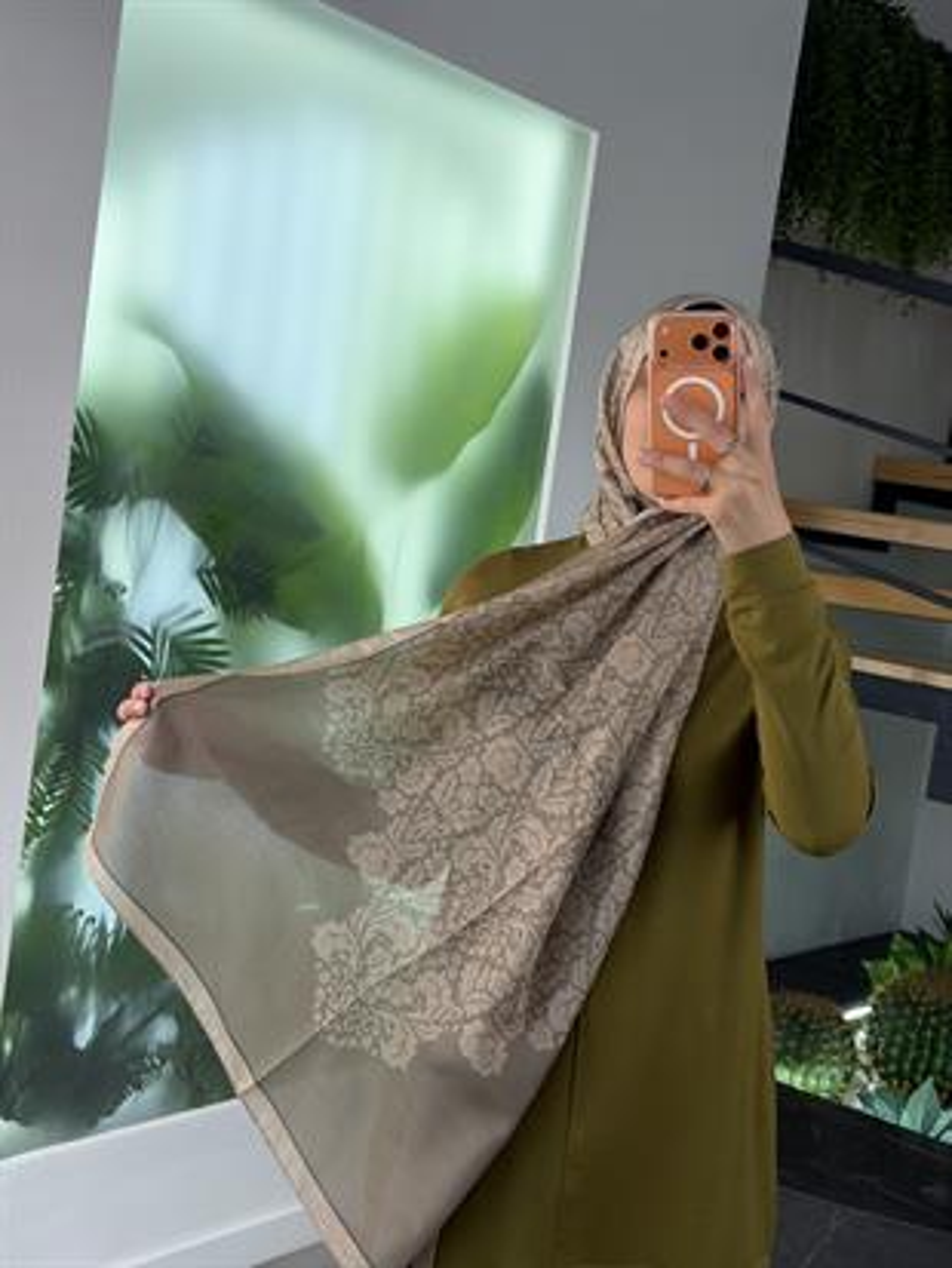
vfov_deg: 39.6
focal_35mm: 48
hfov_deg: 30.3
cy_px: 634
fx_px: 1759
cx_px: 476
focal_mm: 6.76
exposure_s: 1/382
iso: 64
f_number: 1.78
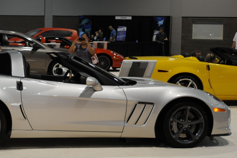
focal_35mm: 106
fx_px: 696
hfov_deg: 19.2
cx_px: 68
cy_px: 100
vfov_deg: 12.9
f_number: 5.3
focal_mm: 45
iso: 800
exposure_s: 1/60
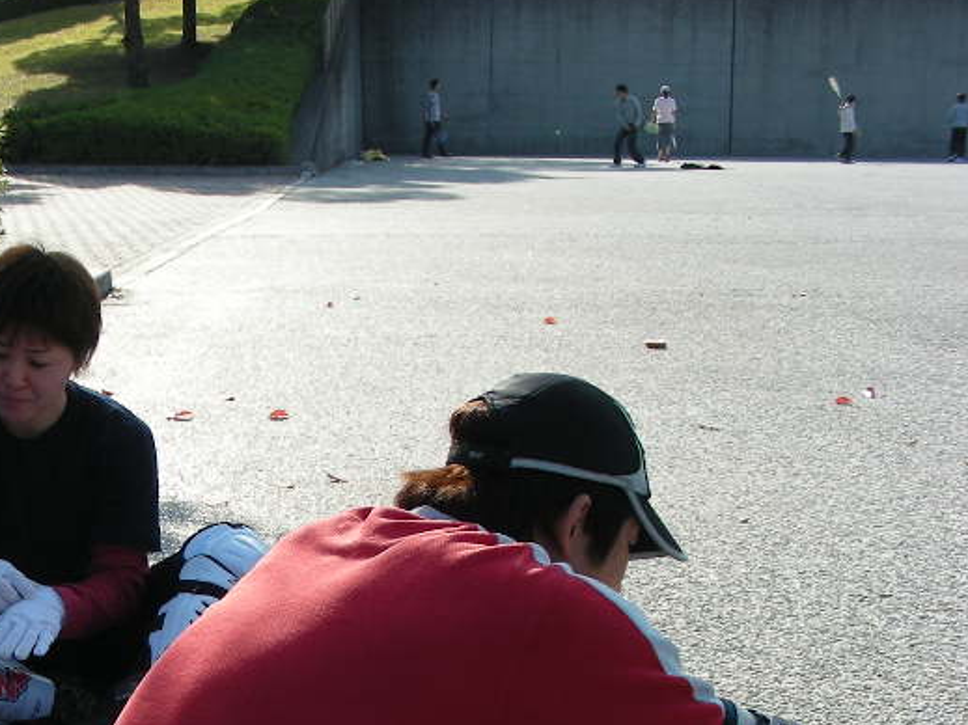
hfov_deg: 25.1
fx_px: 2097
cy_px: 704
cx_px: 62
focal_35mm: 75
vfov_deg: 19.1
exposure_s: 1/250
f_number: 4
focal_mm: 6.3
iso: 50
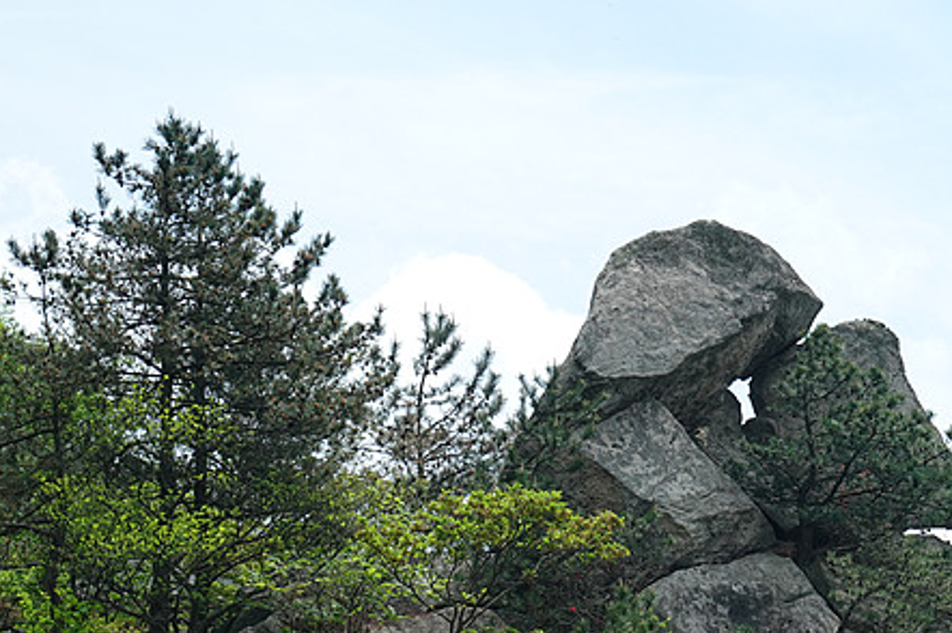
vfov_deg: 8.9
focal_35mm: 154
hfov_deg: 13.3
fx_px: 4069
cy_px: 410
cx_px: 711
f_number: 5.6
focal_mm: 31.46
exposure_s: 1/500
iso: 125
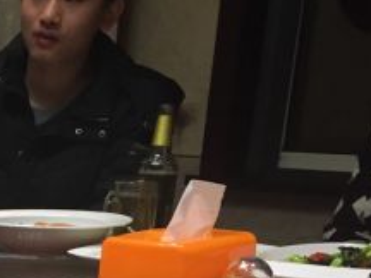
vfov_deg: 14.5
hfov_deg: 18.6
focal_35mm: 94
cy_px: 437
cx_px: -175
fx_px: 1007
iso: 50
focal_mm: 4.15
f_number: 2.2
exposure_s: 1/33
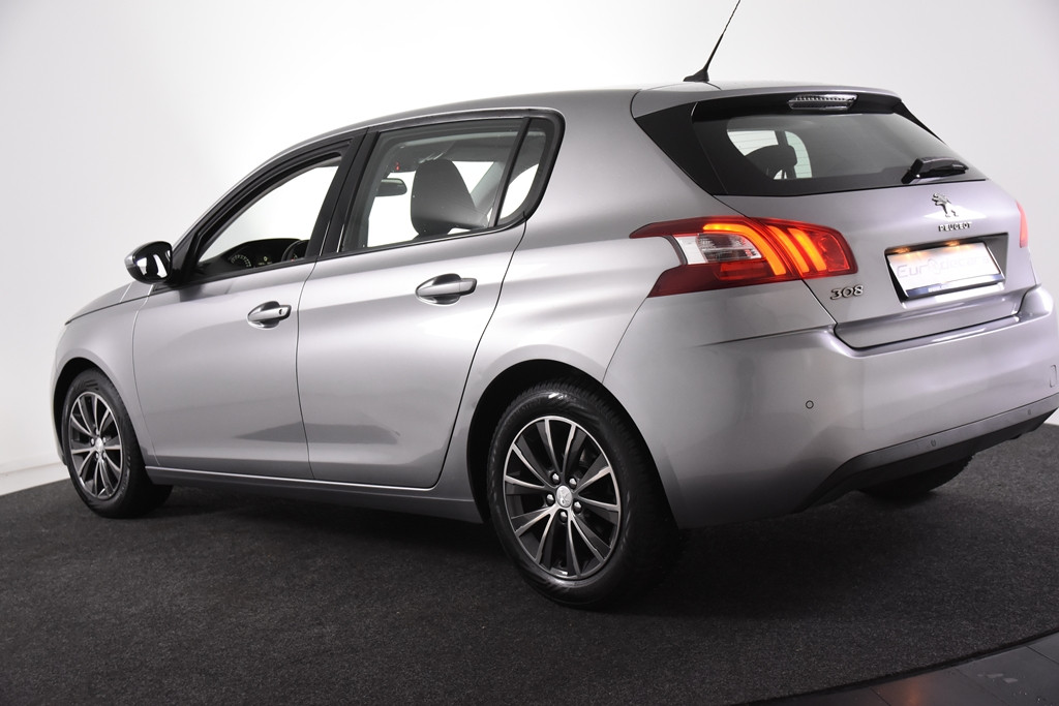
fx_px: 1368
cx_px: 530
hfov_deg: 42.3
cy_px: 353
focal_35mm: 46
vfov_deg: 29.0
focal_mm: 31
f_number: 4.5
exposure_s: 1/80
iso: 1600
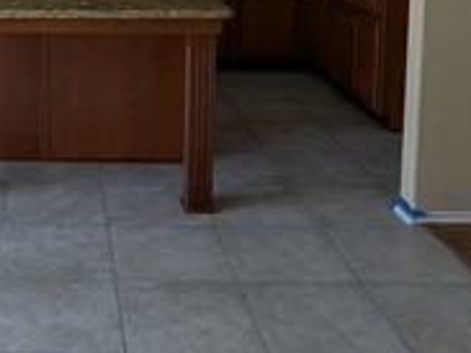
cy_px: -57
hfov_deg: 32.4
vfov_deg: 24.0
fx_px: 761
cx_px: 36
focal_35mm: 56
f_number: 2.2
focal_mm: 2.35
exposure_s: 1/134
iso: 46
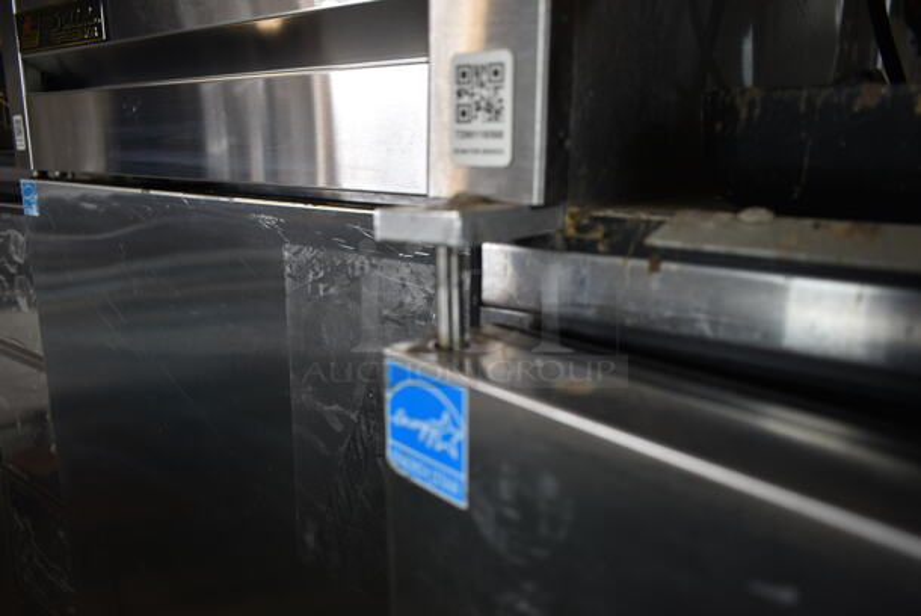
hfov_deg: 67.3
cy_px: 308
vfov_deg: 48.0
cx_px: 460
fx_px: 691
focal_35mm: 27
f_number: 3.5
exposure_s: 1/50
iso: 100
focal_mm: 18
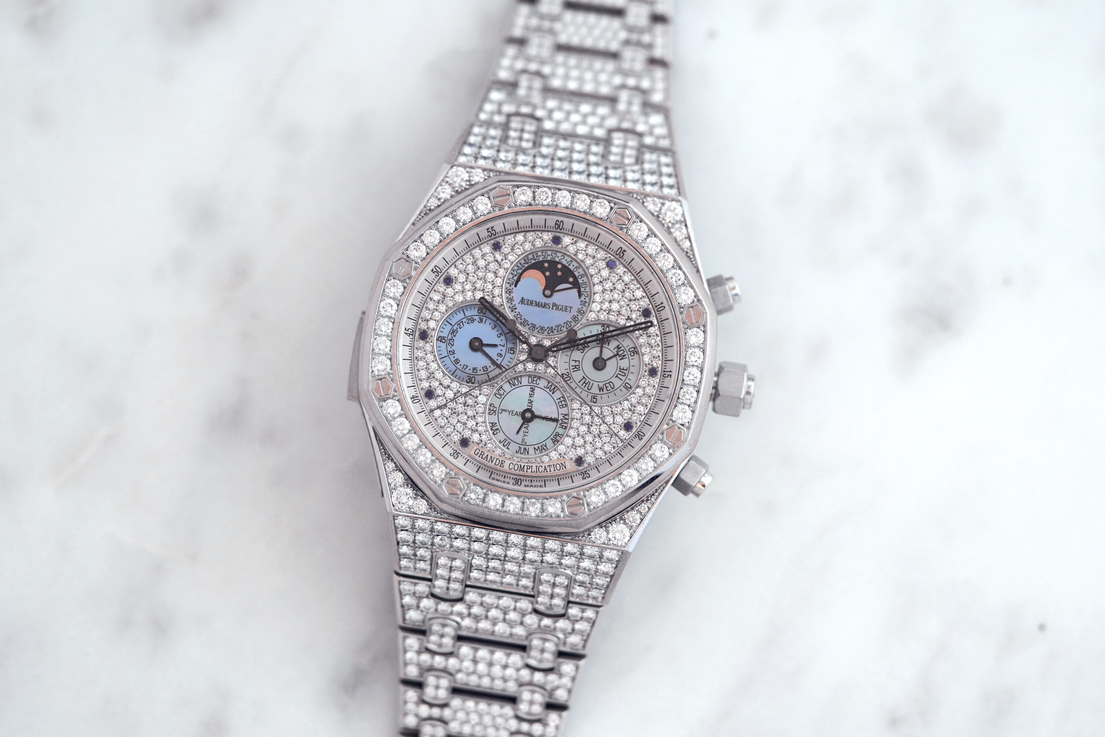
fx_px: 4143
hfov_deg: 15.2
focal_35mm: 135
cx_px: 552
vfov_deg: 10.2
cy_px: 368
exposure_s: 1/160
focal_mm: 90
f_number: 2.8
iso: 400
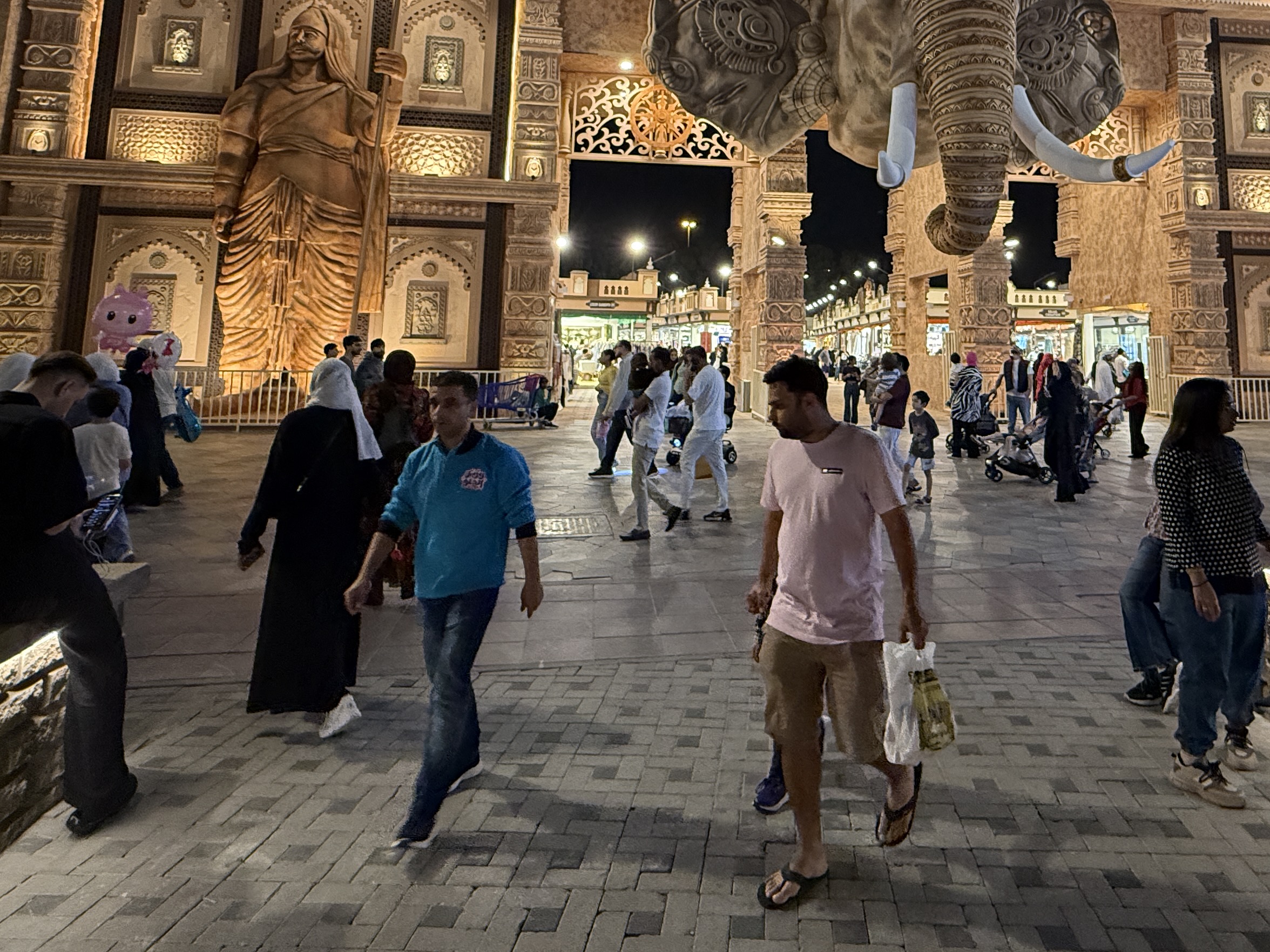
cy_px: 229
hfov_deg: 70.9
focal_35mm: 24
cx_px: 760
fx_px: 881
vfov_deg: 54.0
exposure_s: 1/100
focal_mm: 2.22
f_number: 2.2
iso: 320
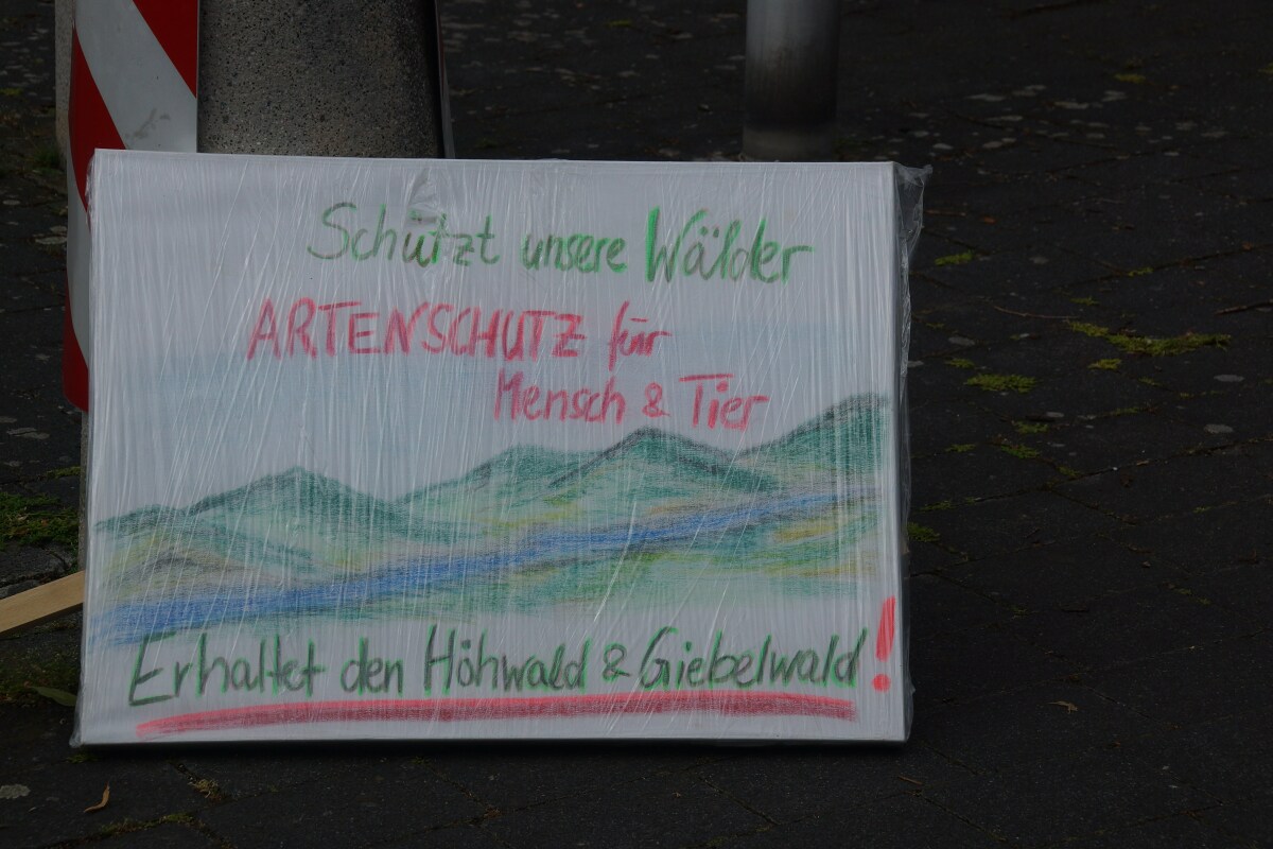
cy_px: 424
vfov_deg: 13.0
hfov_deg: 19.5
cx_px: 636
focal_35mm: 105
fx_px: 3713
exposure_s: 1/1250
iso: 200
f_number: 9
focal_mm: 70
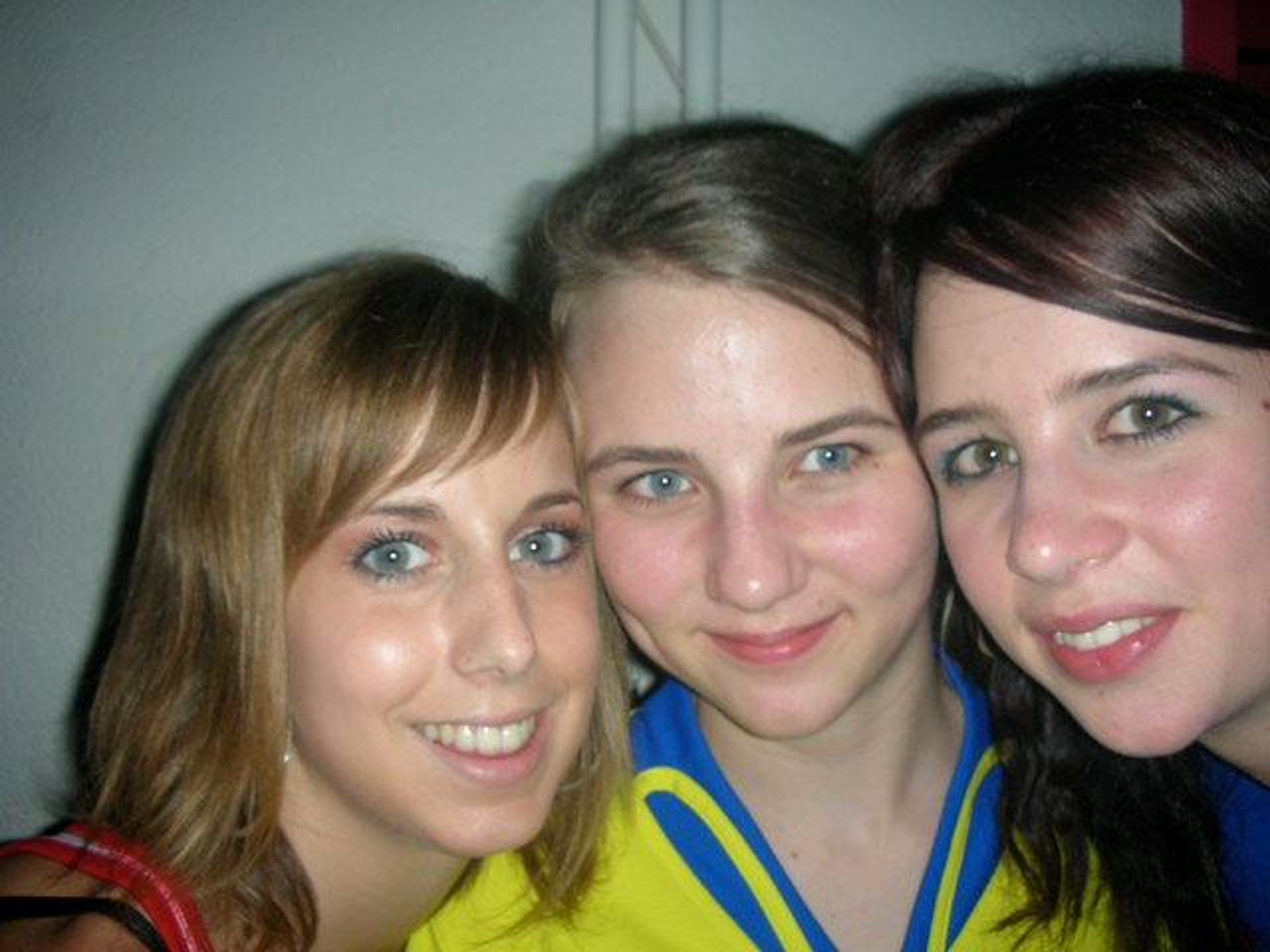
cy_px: 476
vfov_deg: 40.7
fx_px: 1284
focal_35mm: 35
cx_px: 635
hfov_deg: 52.6
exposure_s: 1/60.1
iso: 50
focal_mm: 5.8
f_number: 3
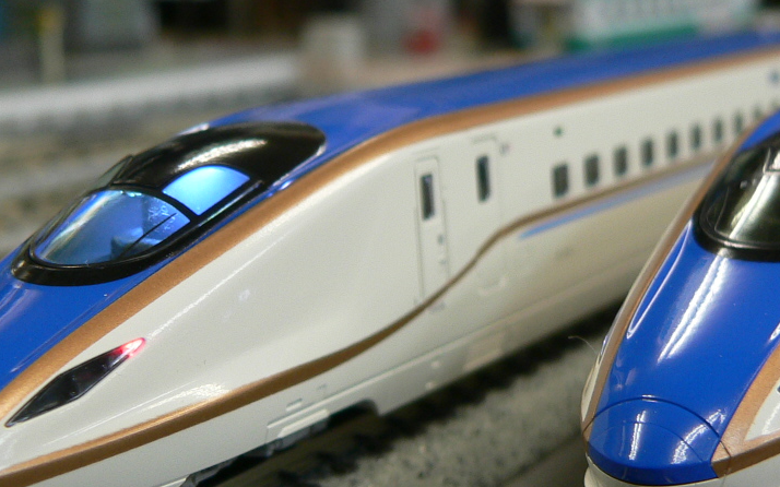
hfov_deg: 27.1
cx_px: 452
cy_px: 331
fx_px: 1615
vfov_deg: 17.1
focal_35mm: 76
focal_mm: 6.7
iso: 100
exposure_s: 1/15
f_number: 2.8
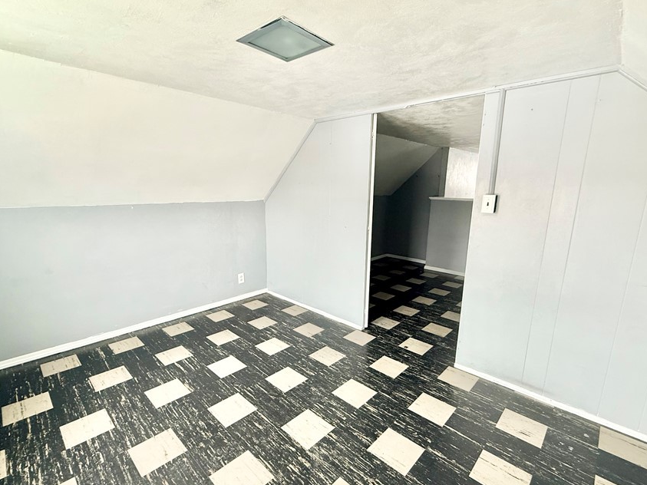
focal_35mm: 17
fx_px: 318
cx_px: 319
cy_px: 252
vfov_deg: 74.7
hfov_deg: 91.0
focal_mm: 2.22
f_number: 2.2
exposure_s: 1/99
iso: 160
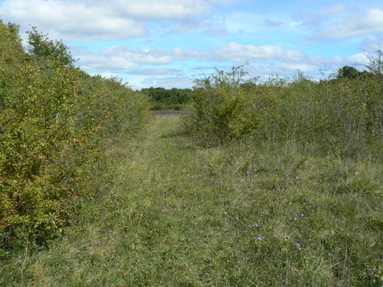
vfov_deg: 39.7
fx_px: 398
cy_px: 144
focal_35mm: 36
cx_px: 192
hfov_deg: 51.4
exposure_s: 1/1600
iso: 400
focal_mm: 6
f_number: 8
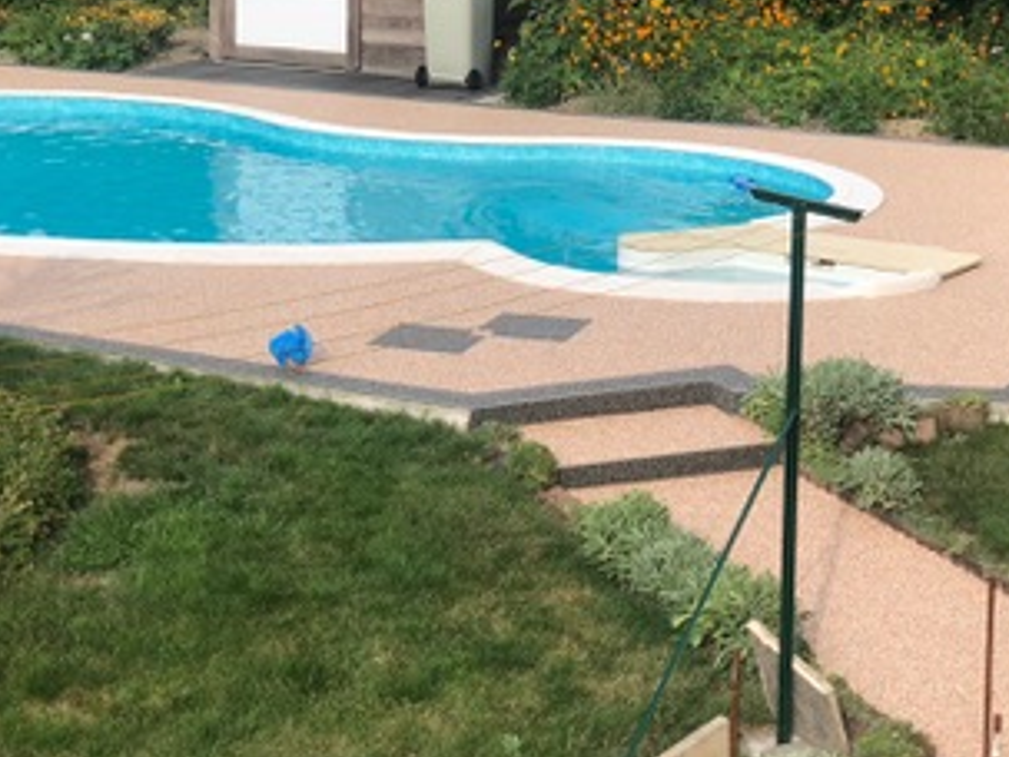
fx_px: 2390
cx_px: 365
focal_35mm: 82
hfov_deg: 23.8
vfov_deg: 17.9
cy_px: 206
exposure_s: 1/302
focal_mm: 6
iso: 16
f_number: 2.4
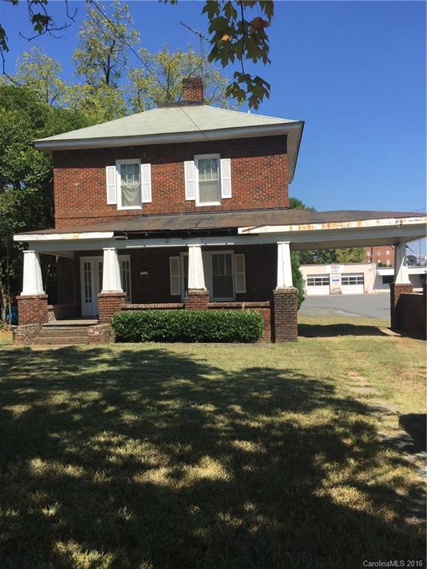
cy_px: 284
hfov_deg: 48.2
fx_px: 477
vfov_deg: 61.7
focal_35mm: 29
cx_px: 214
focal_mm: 4.15
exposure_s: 1/1647
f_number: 2.2
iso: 32
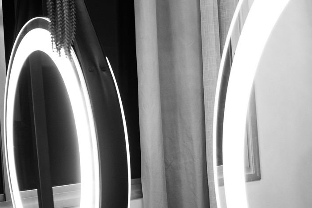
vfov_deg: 22.5
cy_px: 149
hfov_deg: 32.9
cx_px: 227
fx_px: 520
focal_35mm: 60
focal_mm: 35
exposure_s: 1/100
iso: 640
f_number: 5
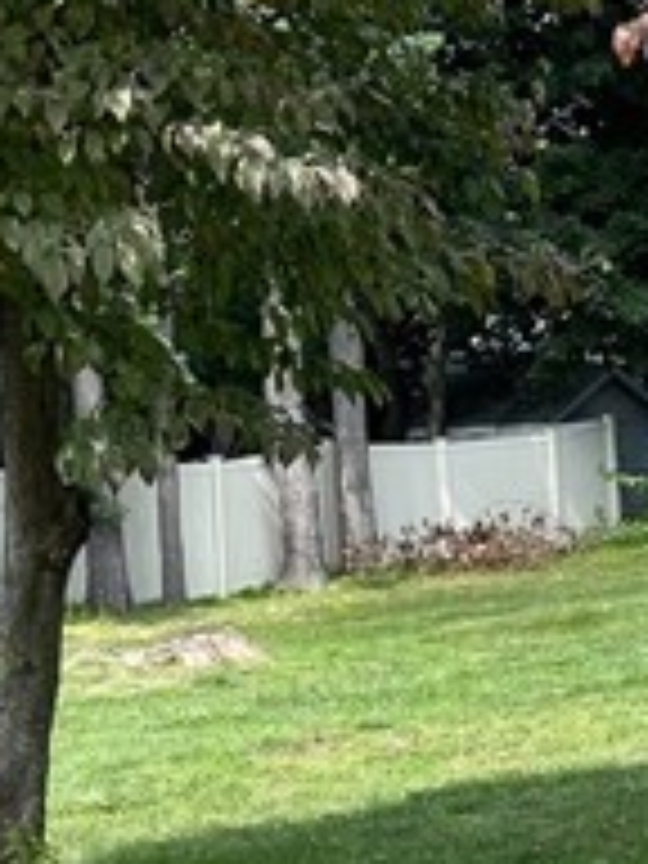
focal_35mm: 104
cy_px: 698
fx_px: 2596
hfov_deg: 14.1
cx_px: 531
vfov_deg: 18.7
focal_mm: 5.7
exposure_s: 1/949
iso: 50
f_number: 1.5
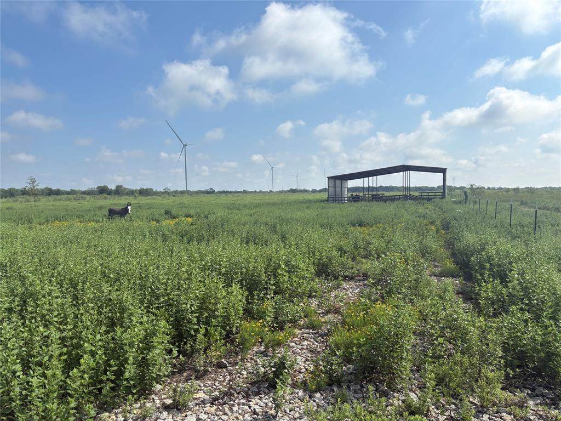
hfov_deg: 67.3
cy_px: 210
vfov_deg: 53.1
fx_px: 421
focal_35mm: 26
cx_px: 280
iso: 50
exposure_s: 1/5348
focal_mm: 5.96
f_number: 1.6
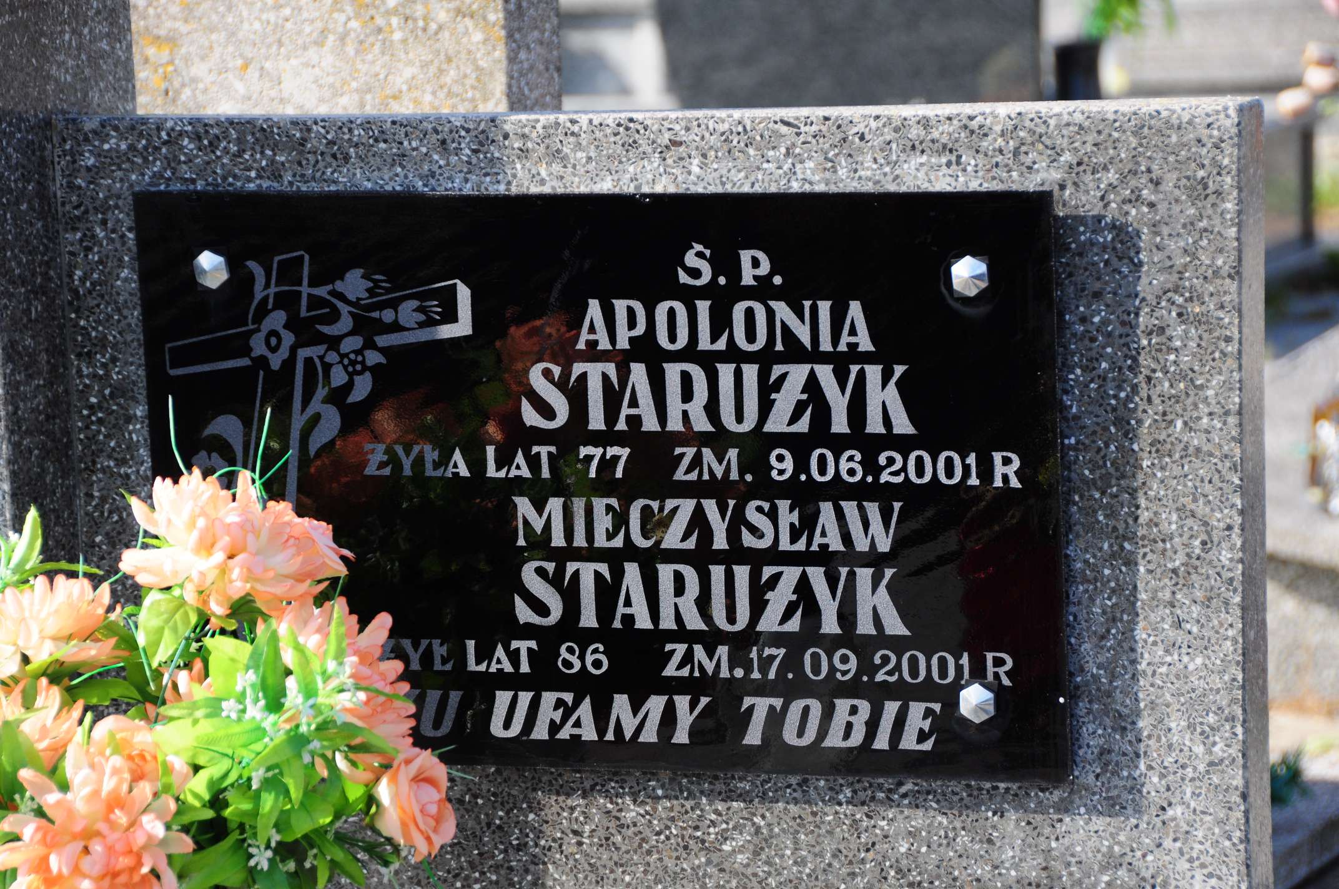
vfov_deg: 8.7
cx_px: 670
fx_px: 5851
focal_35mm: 158
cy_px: 444
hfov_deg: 13.1
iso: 200
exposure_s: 1/250
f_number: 7.1
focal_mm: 105
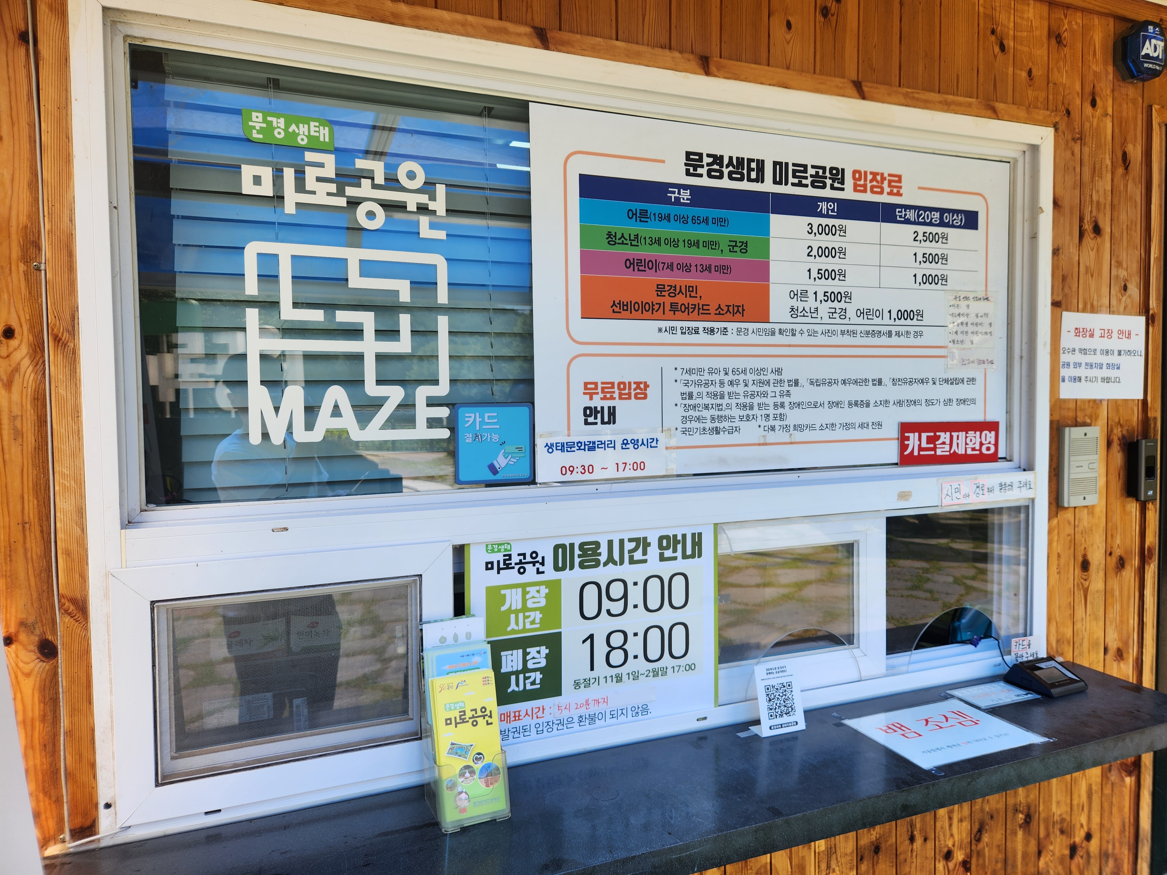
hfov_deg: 73.9
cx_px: 584
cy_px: 438
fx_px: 775
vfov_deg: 58.9
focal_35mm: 23
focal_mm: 5.4
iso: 20
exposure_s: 1/460
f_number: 1.8
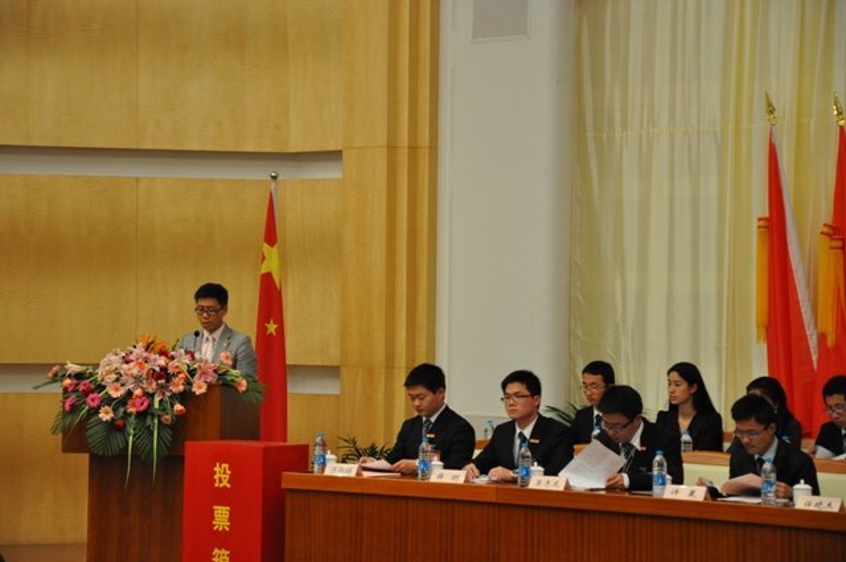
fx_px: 2640
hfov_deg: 18.2
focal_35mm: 112
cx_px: 423
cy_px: 281
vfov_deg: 12.1
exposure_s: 1/30
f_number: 5.3
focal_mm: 75
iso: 1400
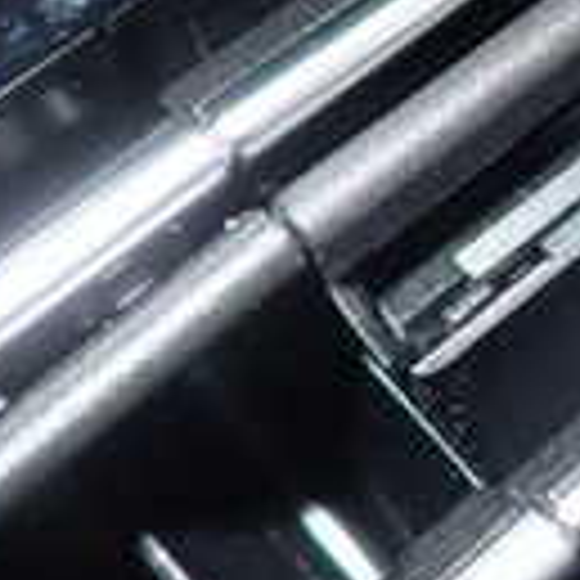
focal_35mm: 103
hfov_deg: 14.6
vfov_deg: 16.3
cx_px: 1070
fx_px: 1953
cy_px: -76
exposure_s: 1/30
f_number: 5.6
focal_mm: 4.5
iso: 200
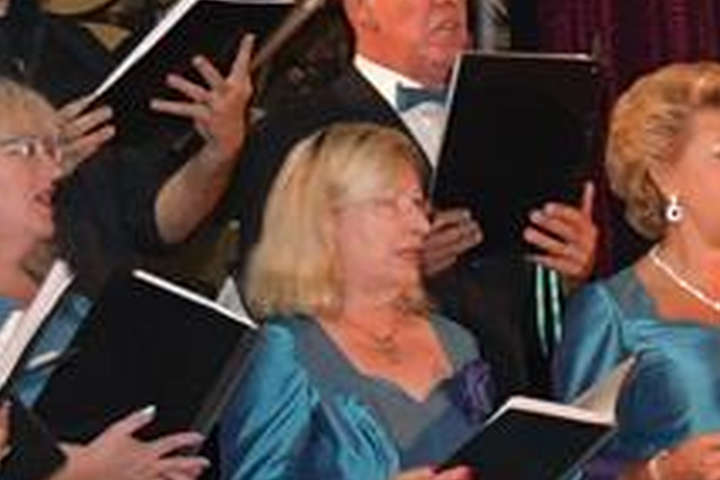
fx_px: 8679
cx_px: 1545
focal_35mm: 434
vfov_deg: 3.2
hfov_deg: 4.7
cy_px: 392
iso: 2000
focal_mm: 38
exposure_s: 1/160
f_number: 5
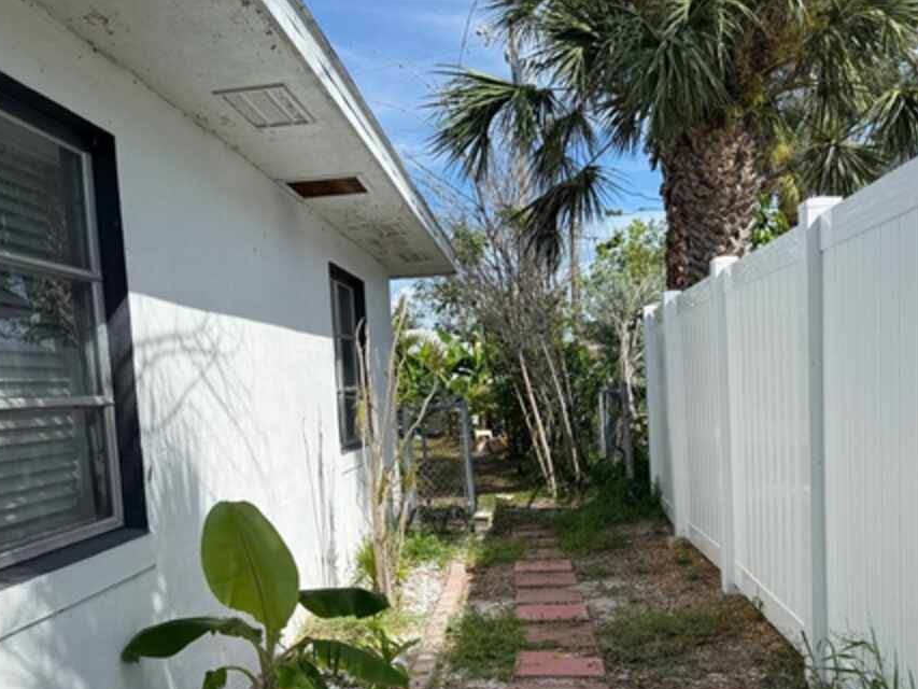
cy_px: 463
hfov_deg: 51.3
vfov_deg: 39.2
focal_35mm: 36
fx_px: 955
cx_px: 416
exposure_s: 1/4405
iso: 80
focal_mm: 6.76
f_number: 1.78
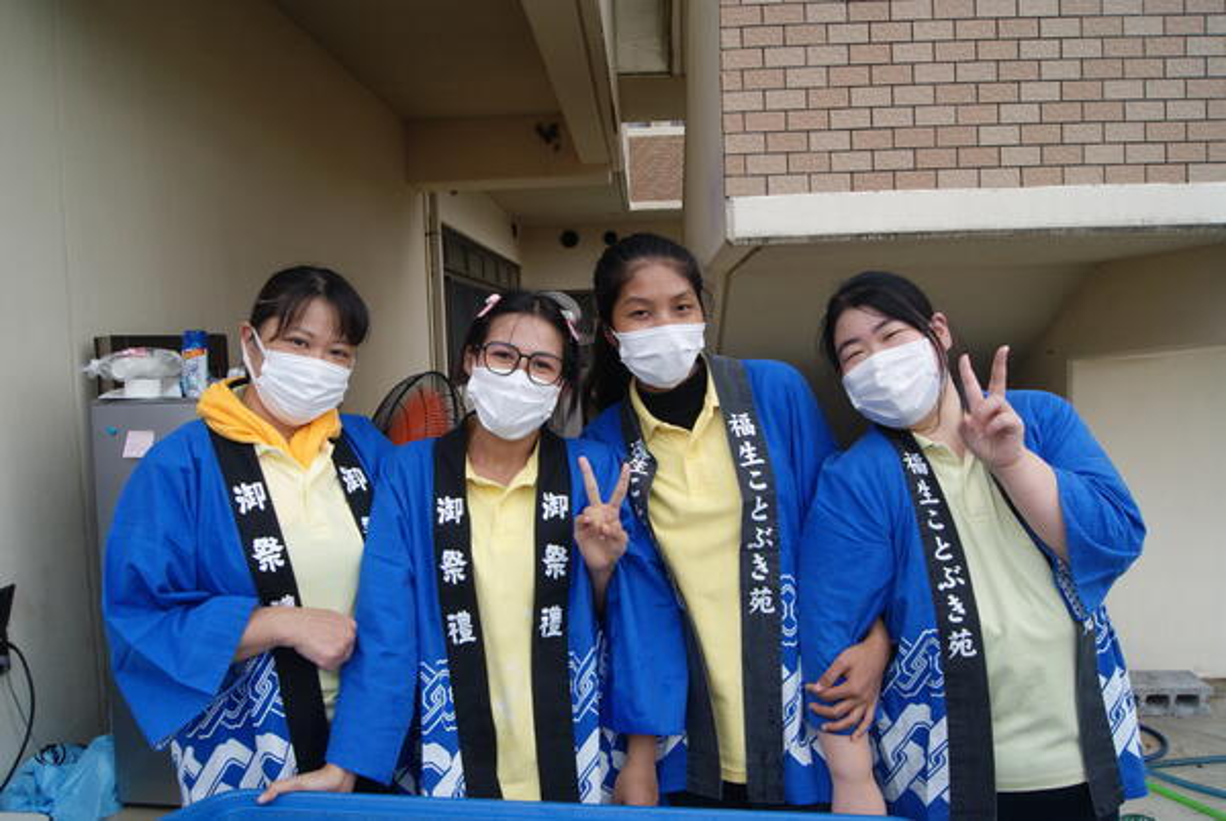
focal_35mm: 27
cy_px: 410
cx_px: 613
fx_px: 921
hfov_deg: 67.3
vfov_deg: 48.1
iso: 100
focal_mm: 18
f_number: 8
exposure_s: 1/60
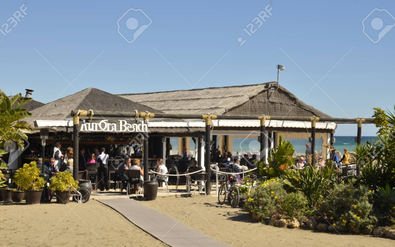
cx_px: 193
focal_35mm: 67
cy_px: 134
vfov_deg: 19.4
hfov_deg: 30.6
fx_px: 721
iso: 100
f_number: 14
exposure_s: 1/100
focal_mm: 40
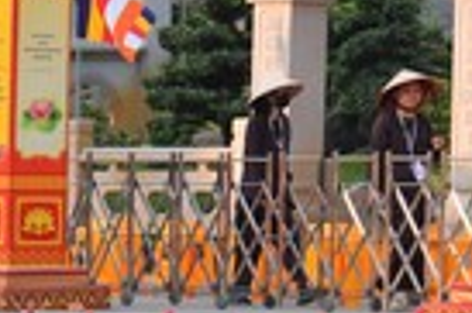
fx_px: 4361
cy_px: 341
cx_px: -269
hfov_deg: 6.1
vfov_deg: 4.1
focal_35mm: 333
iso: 125
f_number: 4.5
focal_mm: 70
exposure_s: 1/500
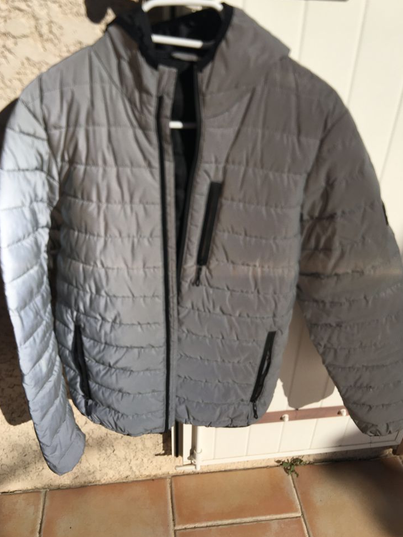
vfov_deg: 60.0
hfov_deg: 46.8
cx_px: 198
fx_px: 466
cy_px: 277
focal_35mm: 30
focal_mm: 4.15
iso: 25
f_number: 2.2
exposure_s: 1/3846
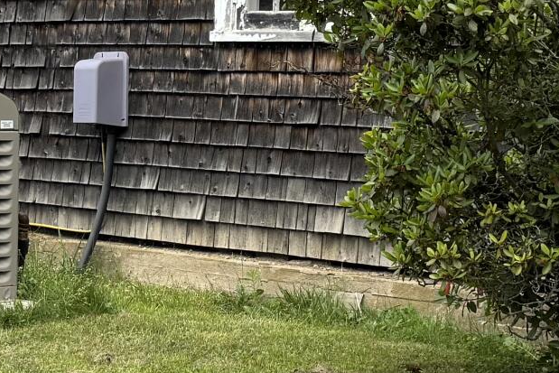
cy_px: 191
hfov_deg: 16.9
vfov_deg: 11.3
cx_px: 214
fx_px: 1879
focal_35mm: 121
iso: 80
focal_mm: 6.76
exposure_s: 1/1112
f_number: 1.78
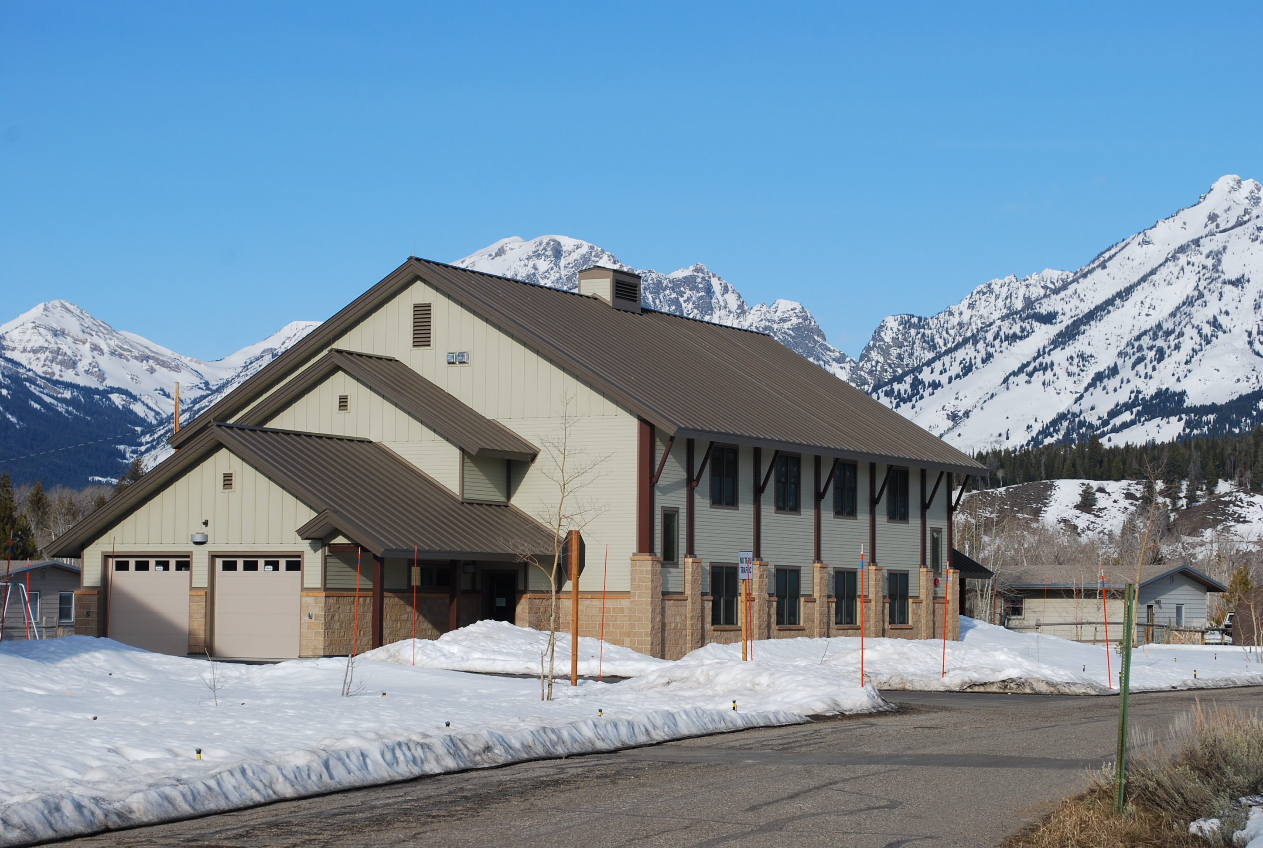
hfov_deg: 26.9
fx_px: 2637
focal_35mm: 75
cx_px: 632
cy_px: 424
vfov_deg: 18.3
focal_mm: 50
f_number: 8
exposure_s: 1/250
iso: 100
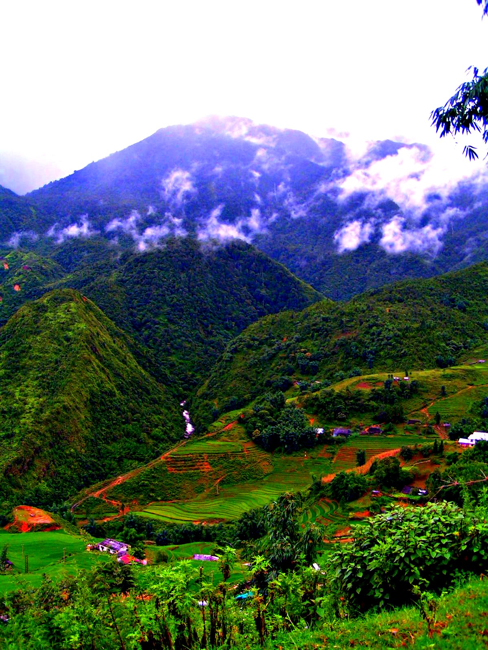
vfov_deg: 49.0
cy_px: 325
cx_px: 244
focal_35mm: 38
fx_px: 714
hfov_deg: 37.7
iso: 50
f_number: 3.5
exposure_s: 1/60
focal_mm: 5.8
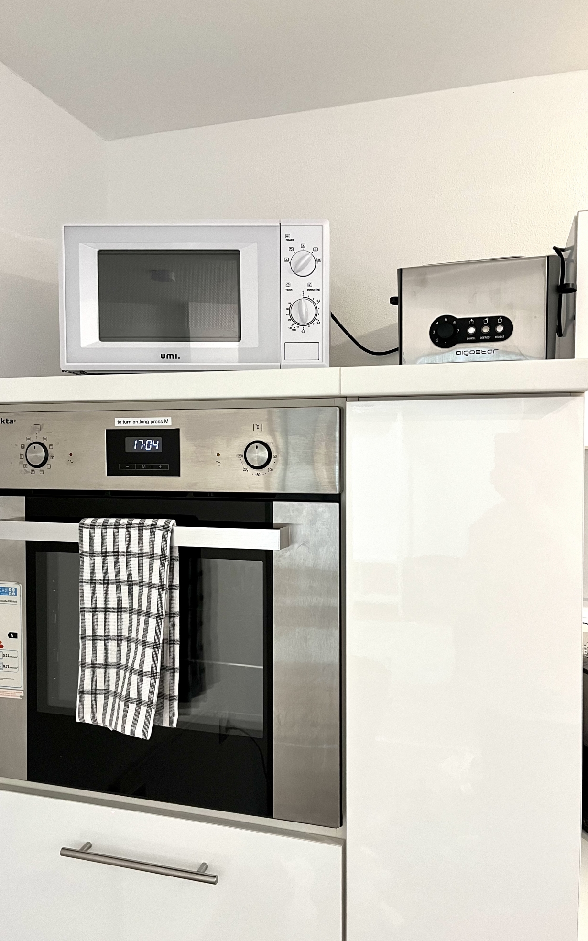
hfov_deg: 44.5
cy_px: 468
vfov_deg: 66.5
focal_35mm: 28
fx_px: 718
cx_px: 278
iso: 200
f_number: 1.6
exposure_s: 1/50
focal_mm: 5.1
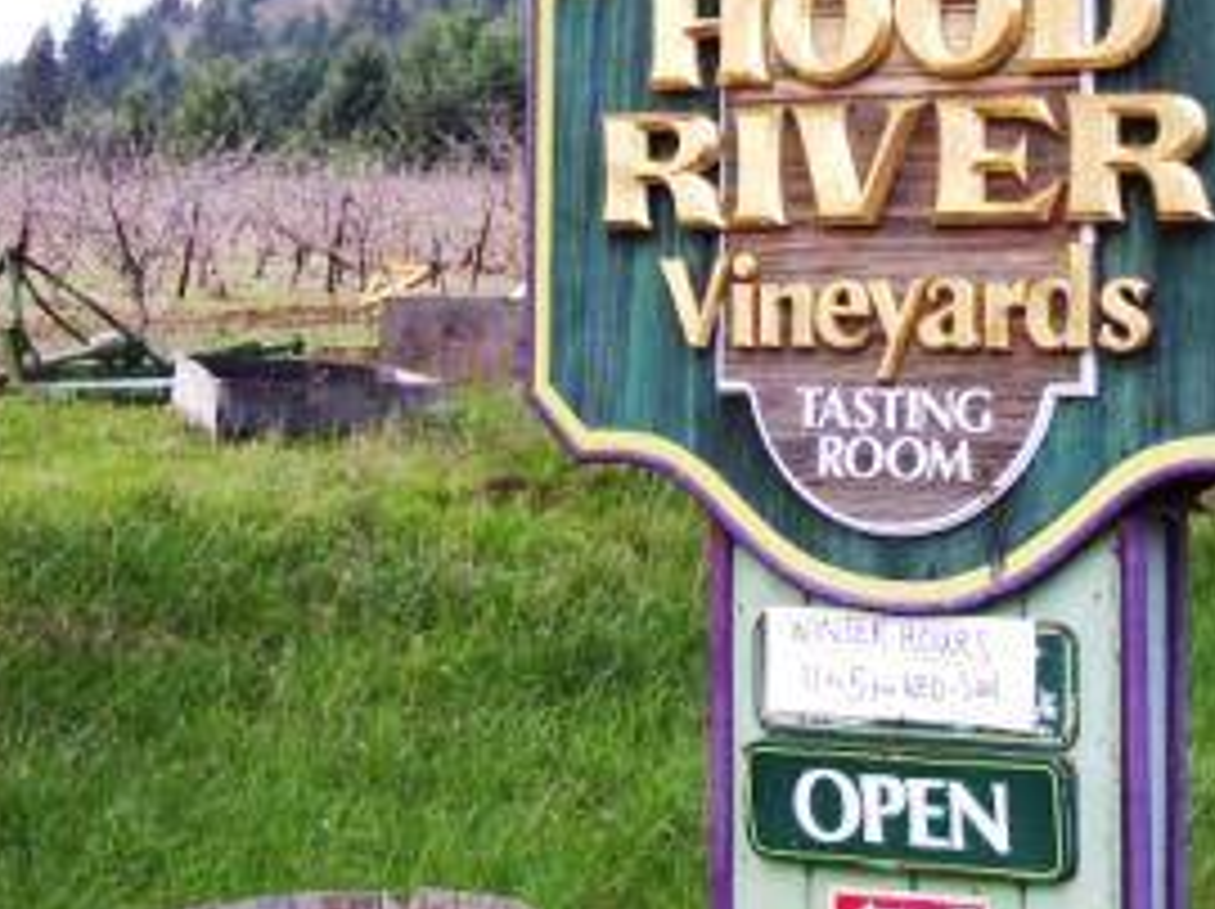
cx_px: 976
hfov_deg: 22.0
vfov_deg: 16.6
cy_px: 166
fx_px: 3086
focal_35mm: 88
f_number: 3.4
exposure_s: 1/180
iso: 80
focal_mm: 8.6
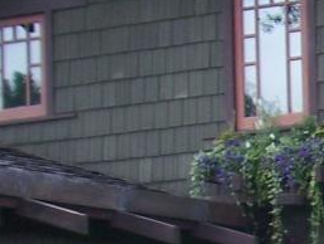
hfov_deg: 8.5
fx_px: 1986
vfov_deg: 6.8
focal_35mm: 212
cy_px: 453
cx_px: 776
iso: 64
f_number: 3.9
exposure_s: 1/60
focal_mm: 6.3
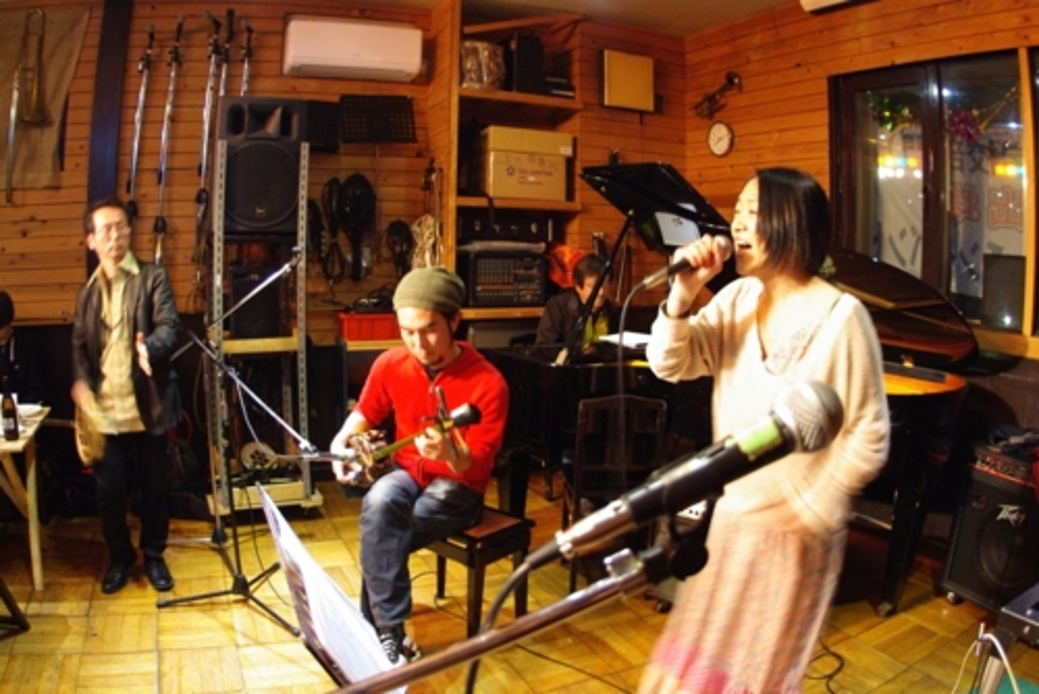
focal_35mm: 25
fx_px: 722
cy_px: 347
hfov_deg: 71.5
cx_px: 520
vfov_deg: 51.3
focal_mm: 17
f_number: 3.5
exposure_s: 1/8
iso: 800
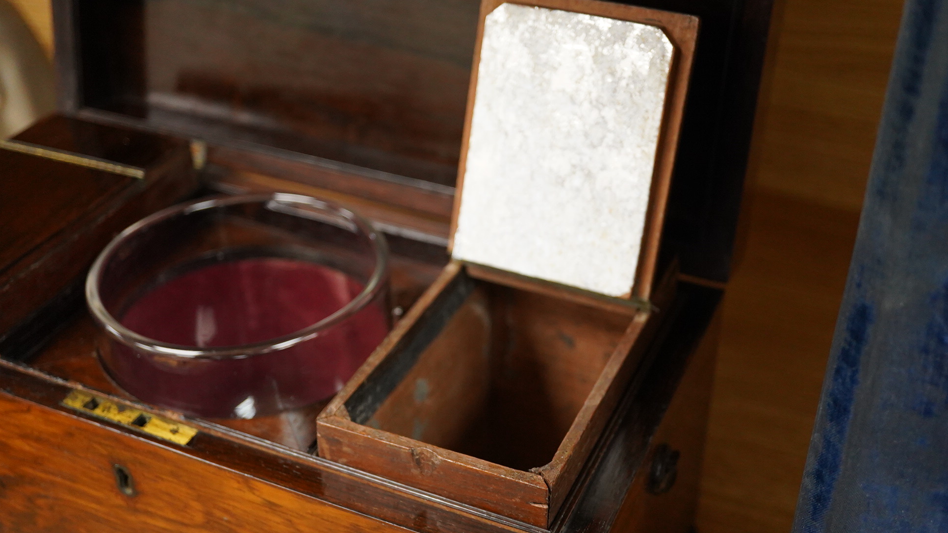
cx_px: 479
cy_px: 258
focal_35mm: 48
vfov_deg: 24.9
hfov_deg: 42.9
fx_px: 1207
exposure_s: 1/200
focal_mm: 30
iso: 2500
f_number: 3.5
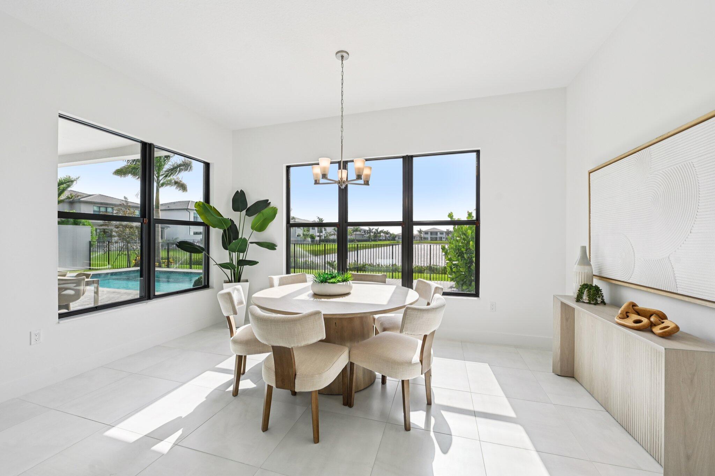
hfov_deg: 104.3
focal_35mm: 14
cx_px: 358
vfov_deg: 81.1
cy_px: 238
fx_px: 278
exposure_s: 1/320
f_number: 8
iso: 100
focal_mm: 14
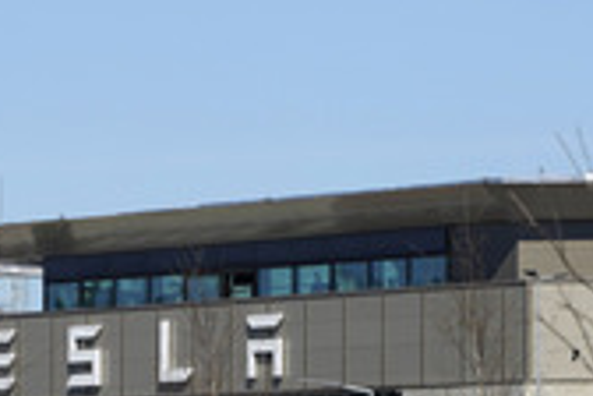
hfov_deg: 3.8
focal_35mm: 538
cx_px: 235
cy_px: 460
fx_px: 8861
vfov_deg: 2.6
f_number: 7.1
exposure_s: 1/800
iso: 100
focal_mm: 200
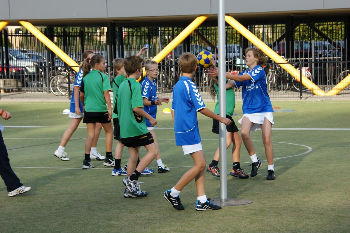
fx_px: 874
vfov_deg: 15.2
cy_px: 116
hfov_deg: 22.6
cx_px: 175
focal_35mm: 90
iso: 200
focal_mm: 60
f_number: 6.3
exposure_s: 1/400
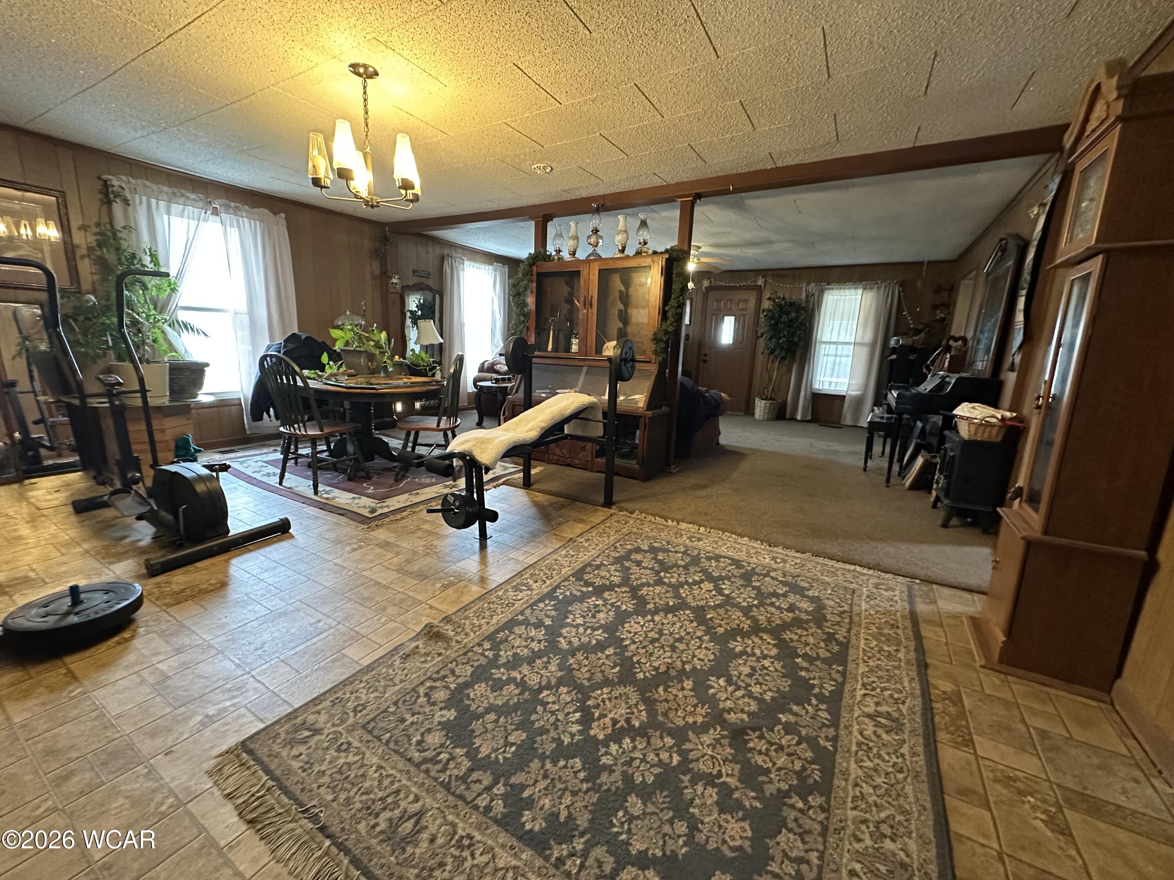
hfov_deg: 102.1
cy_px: 440
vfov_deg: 85.7
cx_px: 587
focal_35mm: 14
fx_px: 475
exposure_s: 1/60
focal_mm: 2.22
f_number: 2.2
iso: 1000
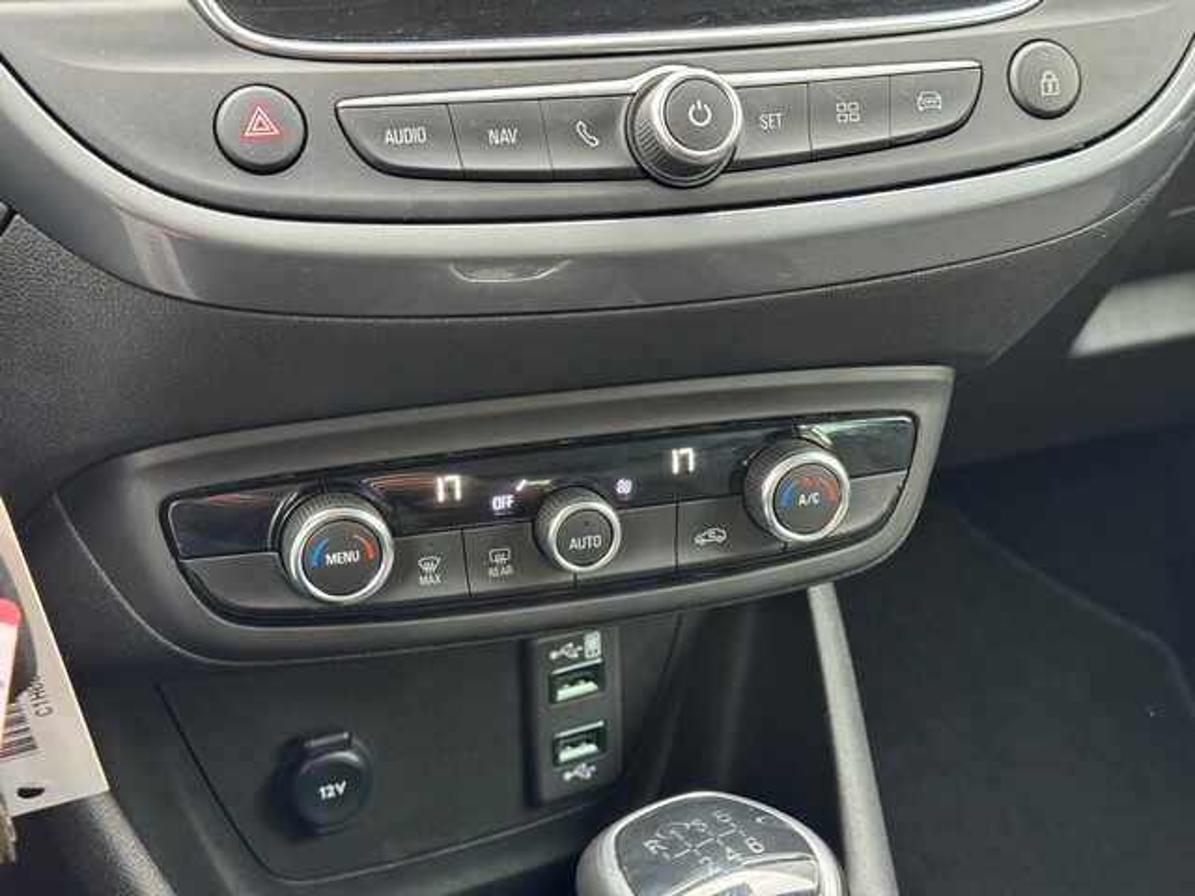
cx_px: 598
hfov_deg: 39.7
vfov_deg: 30.3
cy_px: 448
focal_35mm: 48
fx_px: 1657
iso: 320
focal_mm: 6.76
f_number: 1.78
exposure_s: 1/40
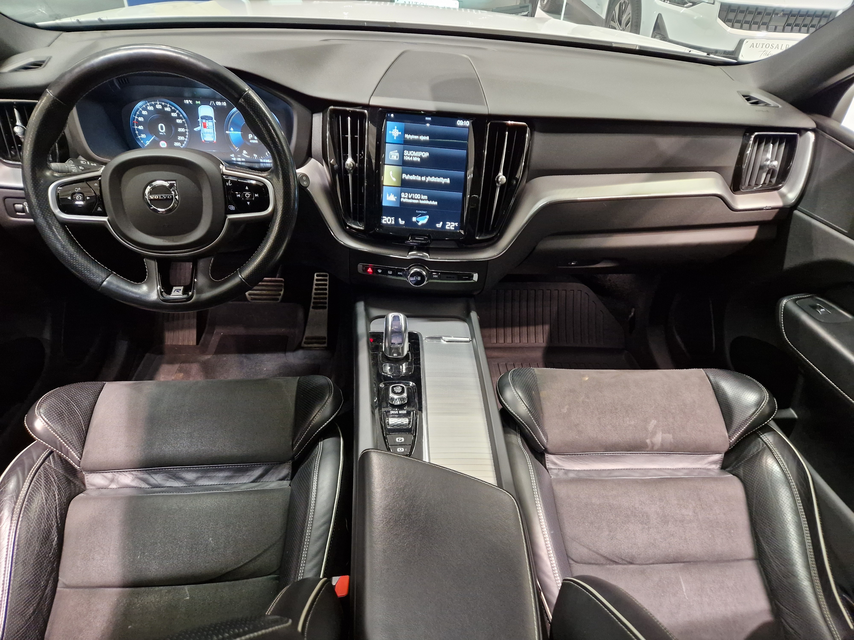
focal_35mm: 23
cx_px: 427
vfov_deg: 58.9
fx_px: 567
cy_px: 320
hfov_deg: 73.9
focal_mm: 5.4
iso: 640
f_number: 1.8
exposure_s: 1/100
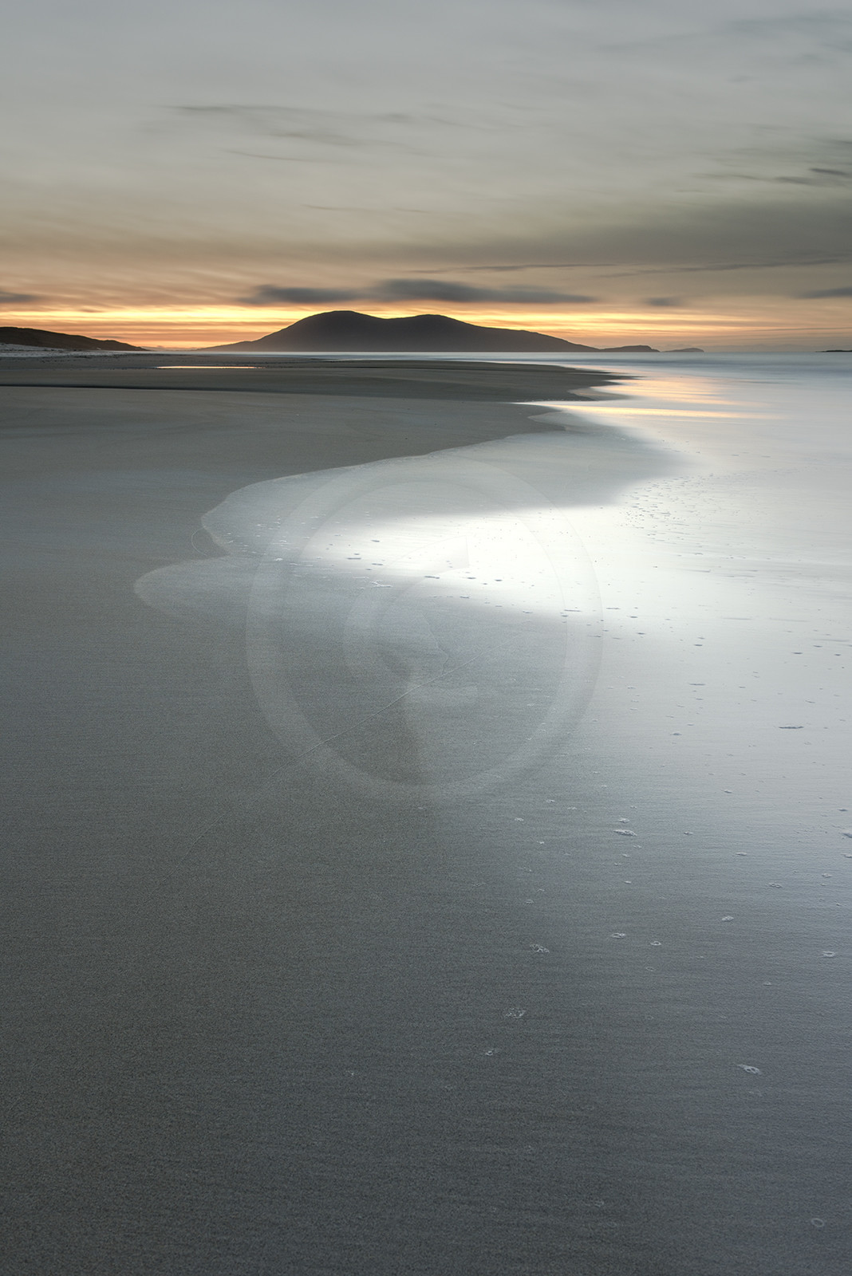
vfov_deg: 54.4
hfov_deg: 37.9
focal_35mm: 35
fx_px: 1241
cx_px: 426
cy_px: 638
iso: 125
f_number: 9
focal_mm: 35
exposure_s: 30
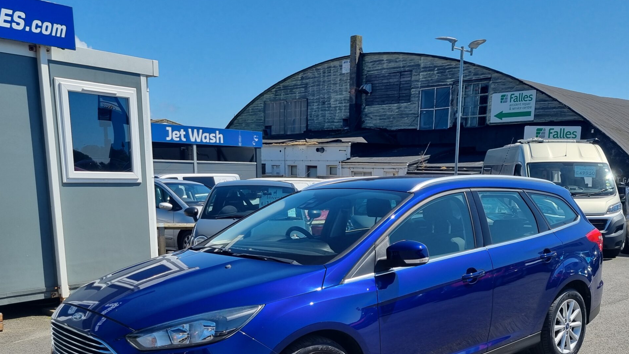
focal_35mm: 38
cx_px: 341
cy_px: 302
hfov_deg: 52.7
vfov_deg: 30.2
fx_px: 634
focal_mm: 5.4
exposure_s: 1/1944
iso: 50
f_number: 1.8
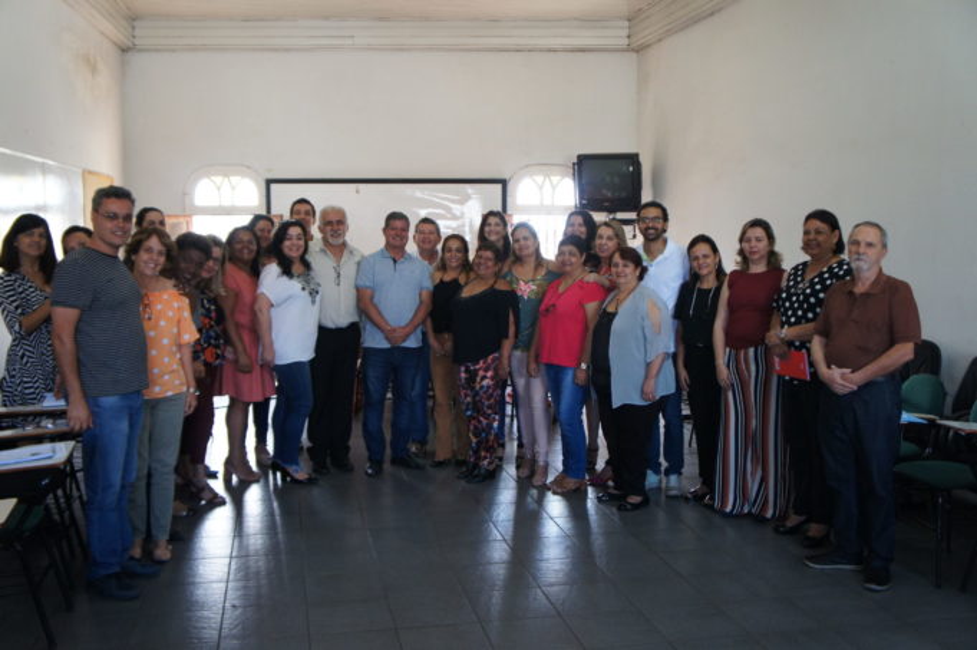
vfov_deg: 38.3
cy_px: 325
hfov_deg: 55.1
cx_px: 488
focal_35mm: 34
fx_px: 936
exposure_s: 1/160
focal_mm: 23
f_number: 4
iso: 800
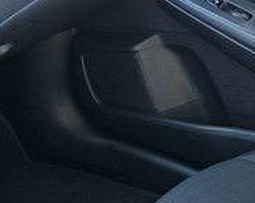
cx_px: 101
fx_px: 580
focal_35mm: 77
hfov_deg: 24.7
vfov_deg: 19.8
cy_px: 72
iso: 160
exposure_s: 1/180
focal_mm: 6.3
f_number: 1.7
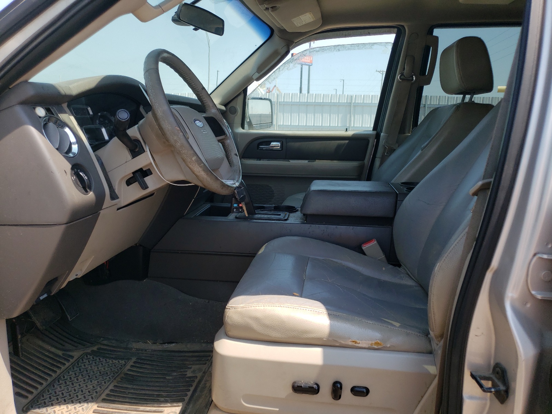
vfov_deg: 53.1
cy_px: 207
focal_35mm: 26
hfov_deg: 67.3
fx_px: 415
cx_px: 276
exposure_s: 1/1250
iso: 50
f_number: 1.5
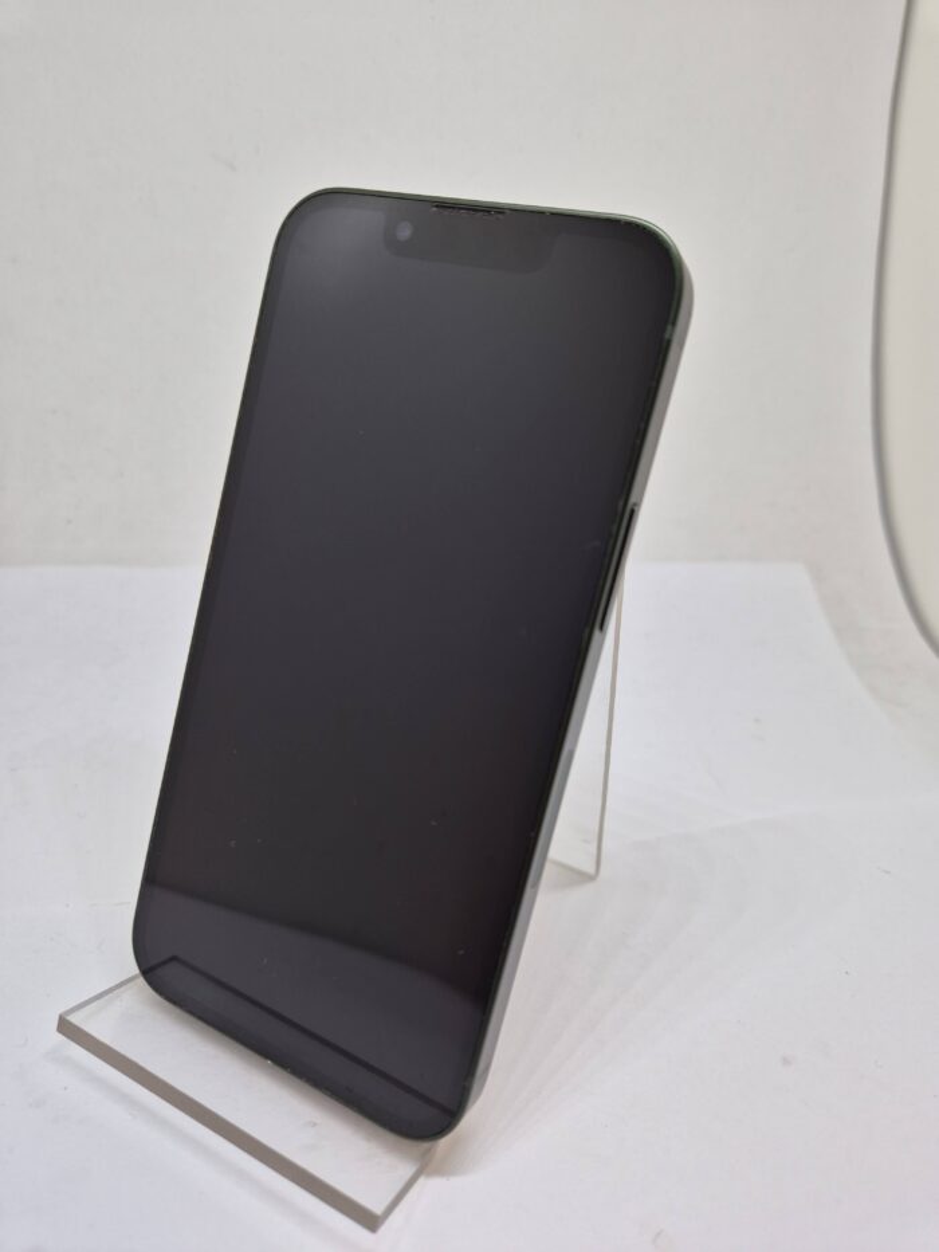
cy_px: 626
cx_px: 470
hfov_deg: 58.9
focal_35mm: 23
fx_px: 832
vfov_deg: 73.9
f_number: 1.8
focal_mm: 5.4
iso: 100
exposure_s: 1/180
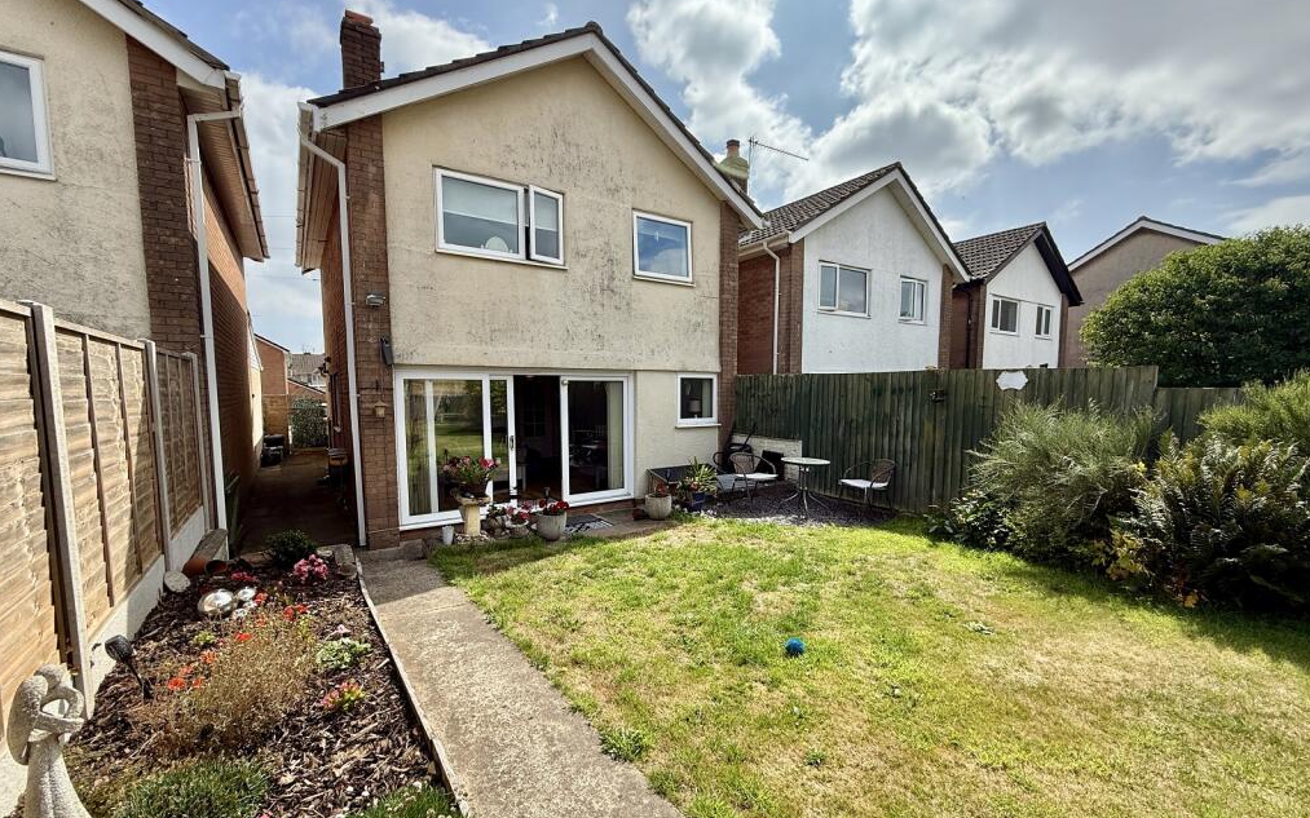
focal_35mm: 15
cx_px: 654
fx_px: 535
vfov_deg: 74.7
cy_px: 435
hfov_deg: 101.5
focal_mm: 2.22
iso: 50
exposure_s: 1/1312
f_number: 2.2
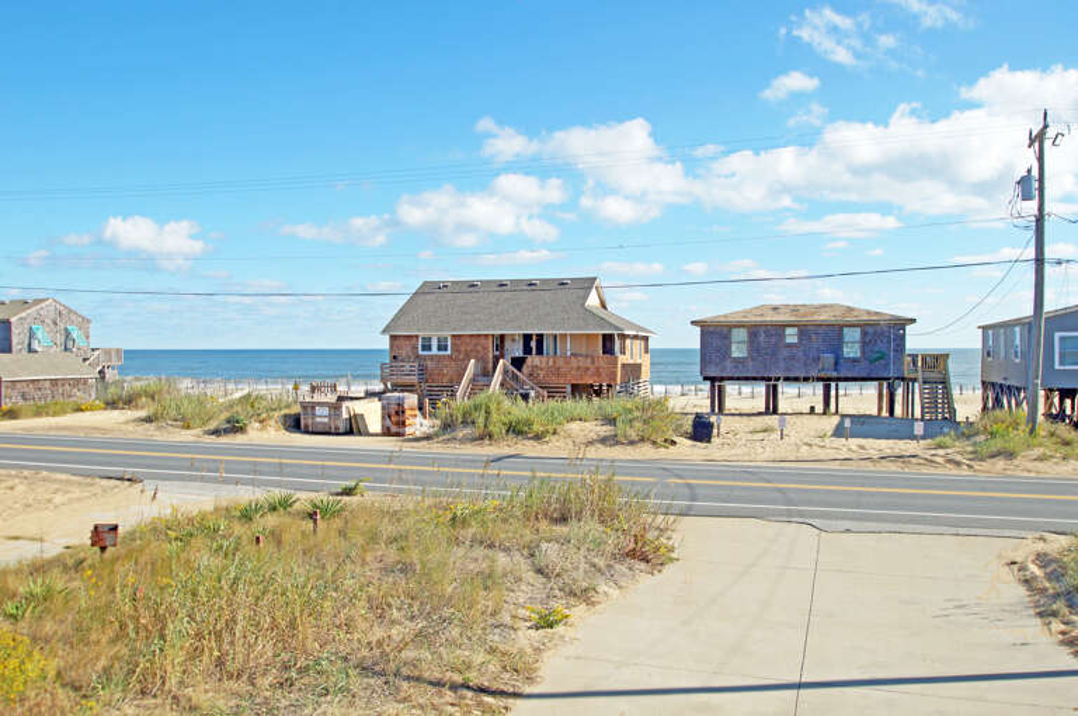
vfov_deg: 43.5
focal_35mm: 30
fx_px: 897
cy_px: 358
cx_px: 539
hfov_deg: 62.0
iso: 100
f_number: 8
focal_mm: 20
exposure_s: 1/400
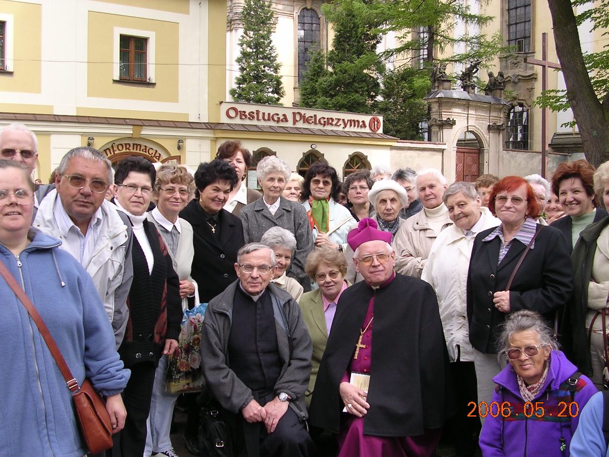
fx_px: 669
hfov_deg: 49.0
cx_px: 304
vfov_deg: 37.7
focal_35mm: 38
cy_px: 228
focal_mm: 5.8
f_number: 2.8
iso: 100
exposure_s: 1/112
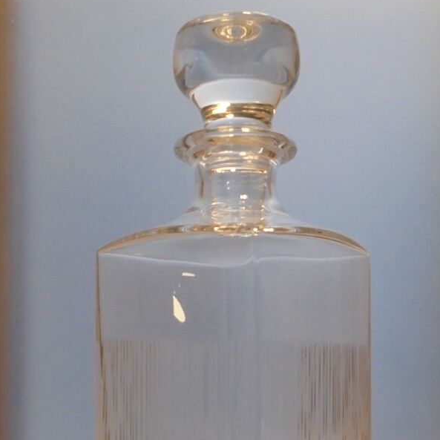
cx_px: 242
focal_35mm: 51
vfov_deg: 32.8
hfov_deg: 33.4
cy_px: 324
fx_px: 733
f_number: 4.2
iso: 400
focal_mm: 6.9
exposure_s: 1/25
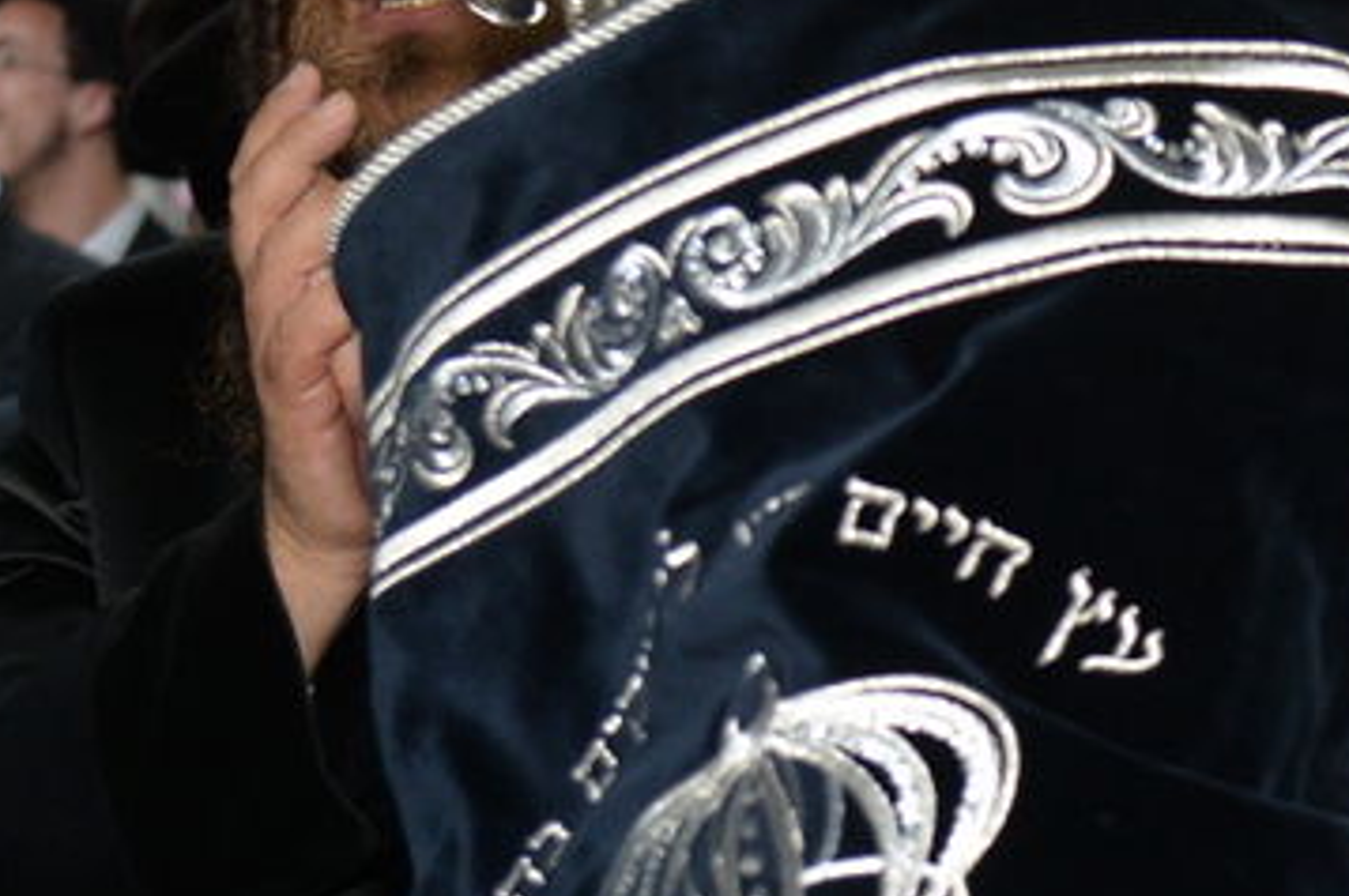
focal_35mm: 137
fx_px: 5129
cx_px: 1511
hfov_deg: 14.6
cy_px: 506
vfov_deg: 10.0
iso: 1000
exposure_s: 1/125
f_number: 4
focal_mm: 35
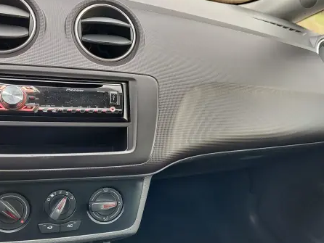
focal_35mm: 33
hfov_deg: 55.3
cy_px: 131
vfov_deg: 42.9
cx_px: 161
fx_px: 309
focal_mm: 5.56
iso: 154
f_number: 1.8
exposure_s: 1/100
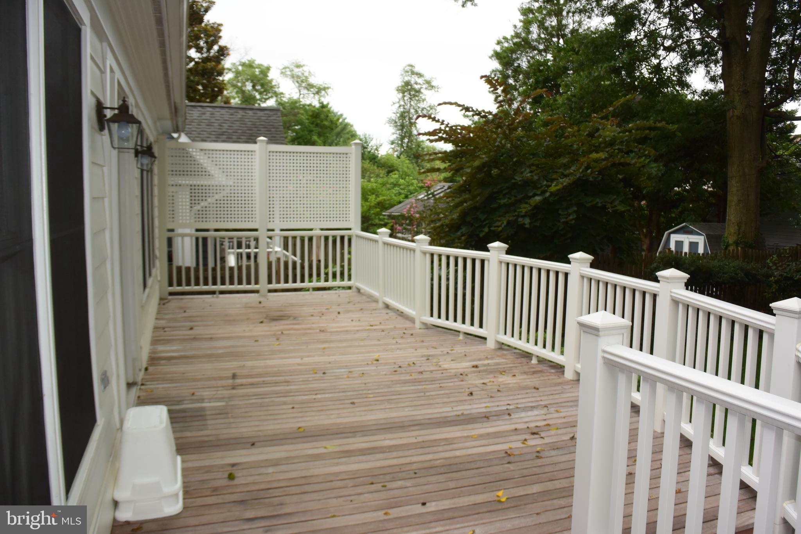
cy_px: 267
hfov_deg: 67.4
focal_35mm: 27
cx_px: 400
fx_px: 601
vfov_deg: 47.9
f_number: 3.5
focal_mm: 10
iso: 160
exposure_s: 1/160
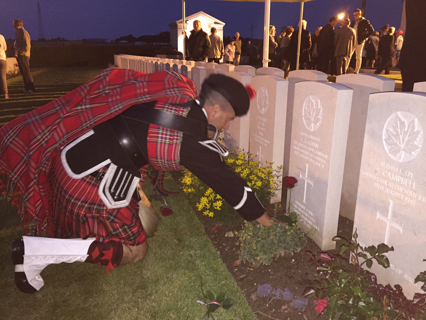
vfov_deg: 48.2
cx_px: 213
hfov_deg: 61.7
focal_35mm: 29
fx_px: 357
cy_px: 160
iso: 320
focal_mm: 4.15
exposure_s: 1/17
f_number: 2.2
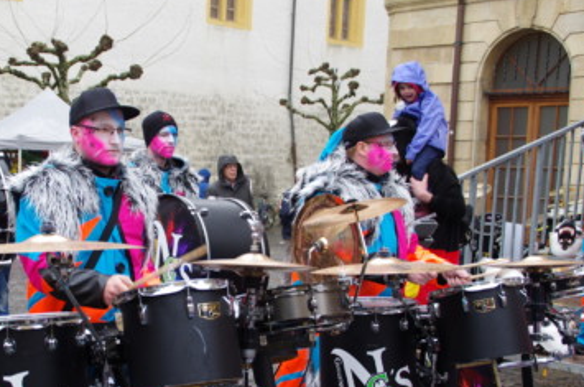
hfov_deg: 28.8
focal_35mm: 70
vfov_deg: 19.4
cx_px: 191
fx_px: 1128
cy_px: 261
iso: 200
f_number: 6.3
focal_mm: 33
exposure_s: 1/60
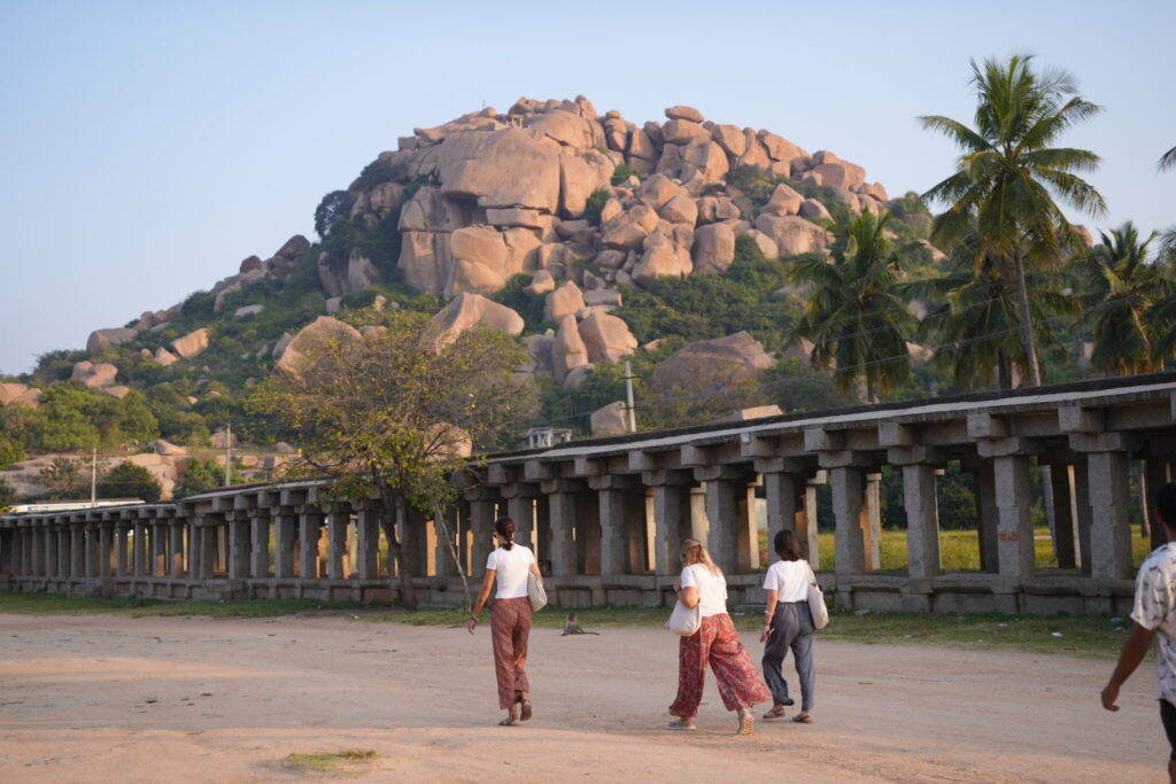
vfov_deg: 27.0
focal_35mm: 50
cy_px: 392
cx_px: 588
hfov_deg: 39.6
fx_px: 1633
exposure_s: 1/1600
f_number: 2.5
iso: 250
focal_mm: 50
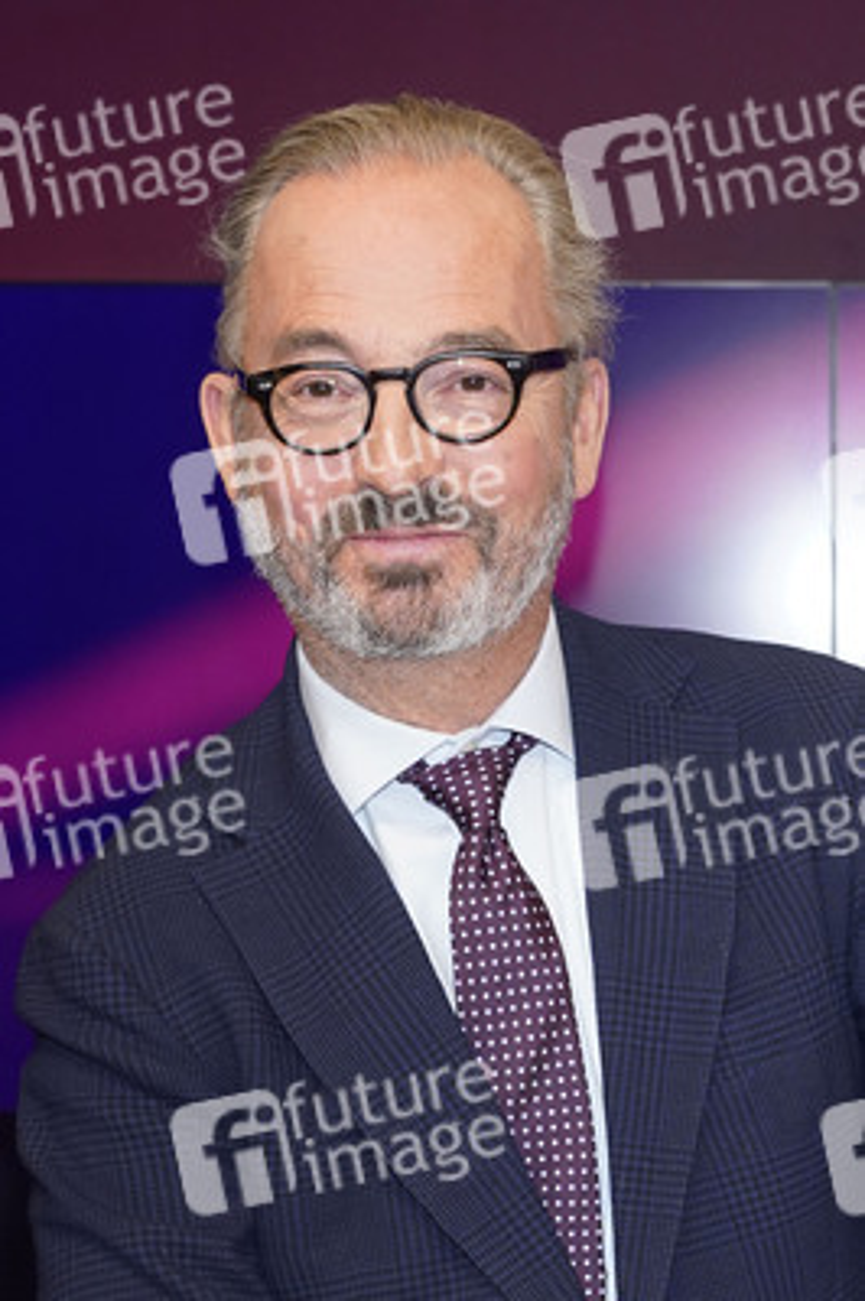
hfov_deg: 29.8
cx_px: 432
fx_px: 1625
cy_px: 650
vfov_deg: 43.6
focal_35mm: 45
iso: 2000
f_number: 5.6
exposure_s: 1/160
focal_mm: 45
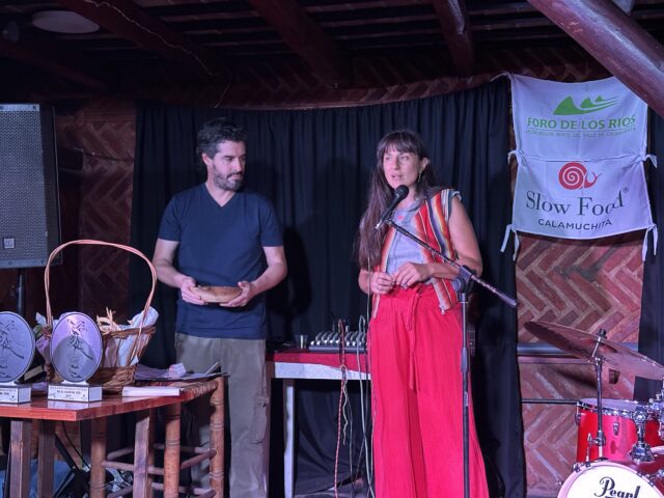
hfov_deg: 39.7
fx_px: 921
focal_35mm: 48
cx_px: 332
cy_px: 249
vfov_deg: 30.3
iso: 500
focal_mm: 6.86
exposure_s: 1/29
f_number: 1.78
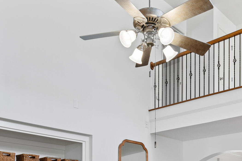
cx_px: 158
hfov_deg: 44.9
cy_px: 198
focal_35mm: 43
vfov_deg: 27.2
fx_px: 289
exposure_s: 1/1.67
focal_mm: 10
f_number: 8
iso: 100
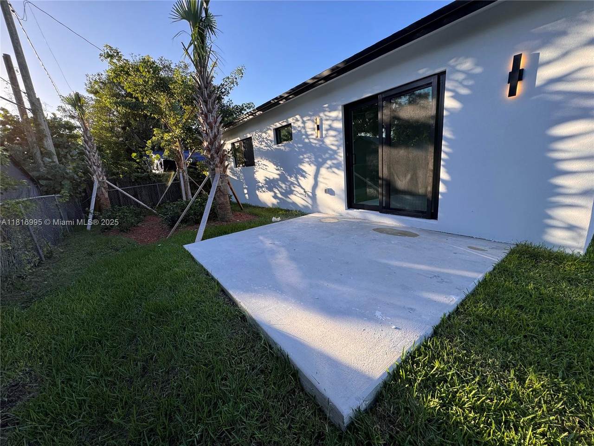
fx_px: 240
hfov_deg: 102.1
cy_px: 223
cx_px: 297
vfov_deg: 85.7
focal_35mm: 14
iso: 40
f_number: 2.2
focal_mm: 2.22
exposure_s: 1/501
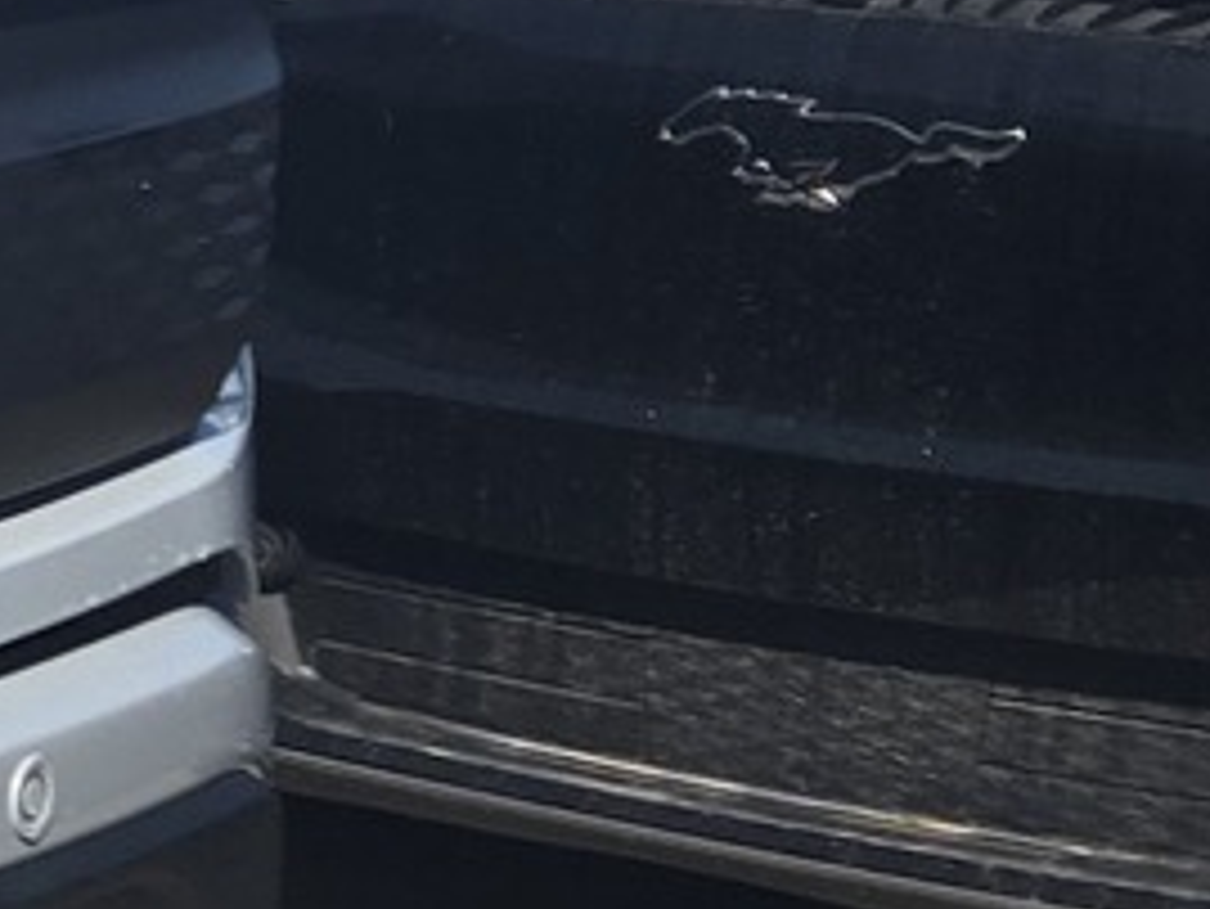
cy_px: 504
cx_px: -2429
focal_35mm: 175
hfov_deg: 9.1
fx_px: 6120
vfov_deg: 8.5
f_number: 1.8
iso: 25
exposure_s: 1/2503
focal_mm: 5.4
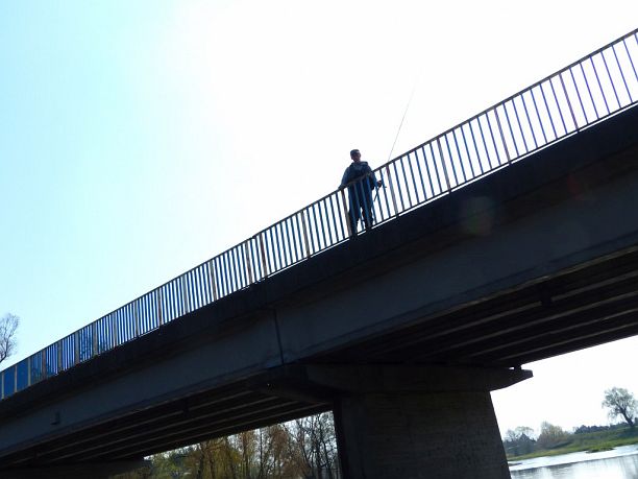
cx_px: 319
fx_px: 664
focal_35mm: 36
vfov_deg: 39.7
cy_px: 240
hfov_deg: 51.4
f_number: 4
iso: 100
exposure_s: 1/800
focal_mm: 6.4
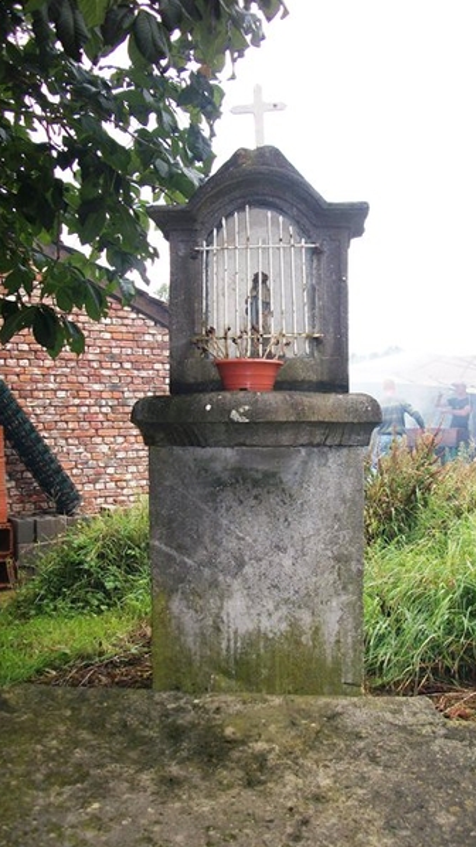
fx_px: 786
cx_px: 275
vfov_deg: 56.6
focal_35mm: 35
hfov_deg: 33.6
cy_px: 424
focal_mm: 5.7
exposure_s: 1/320
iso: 80
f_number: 2.9
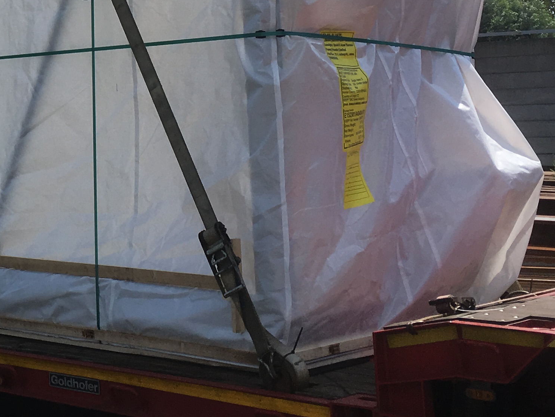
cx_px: -19
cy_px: -11
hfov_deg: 23.5
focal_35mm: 79
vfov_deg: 18.1
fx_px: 1267
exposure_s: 1/2024
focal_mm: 4.15
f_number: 2.2
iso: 25
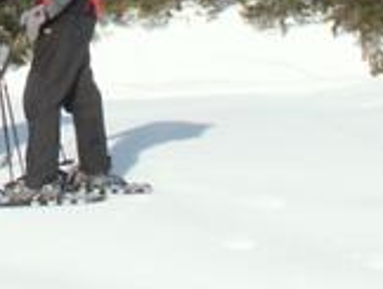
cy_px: -147
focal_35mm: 138
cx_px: -17
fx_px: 1529
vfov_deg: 10.4
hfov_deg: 14.0
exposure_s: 1/200
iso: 50
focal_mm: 5.86
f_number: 7.1
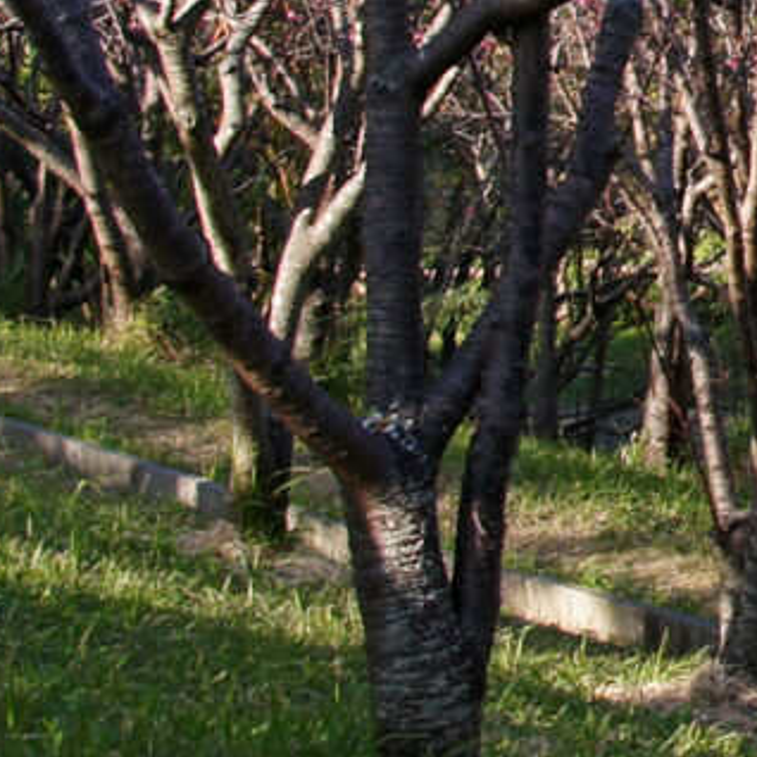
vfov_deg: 10.6
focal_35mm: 164
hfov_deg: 10.1
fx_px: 4058
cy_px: -35
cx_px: 1319
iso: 100
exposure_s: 1/30
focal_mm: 16
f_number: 7.1
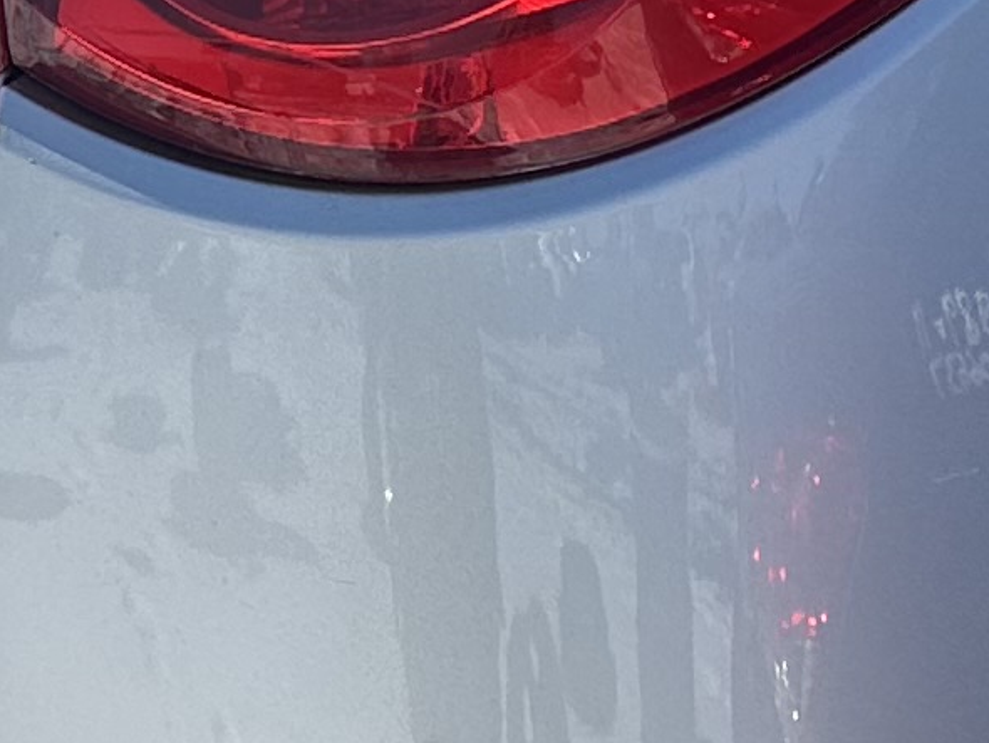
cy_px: 466
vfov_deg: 9.1
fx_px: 4687
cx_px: 560
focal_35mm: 164
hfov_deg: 12.0
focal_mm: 6.86
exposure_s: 1/6211
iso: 80
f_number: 1.78
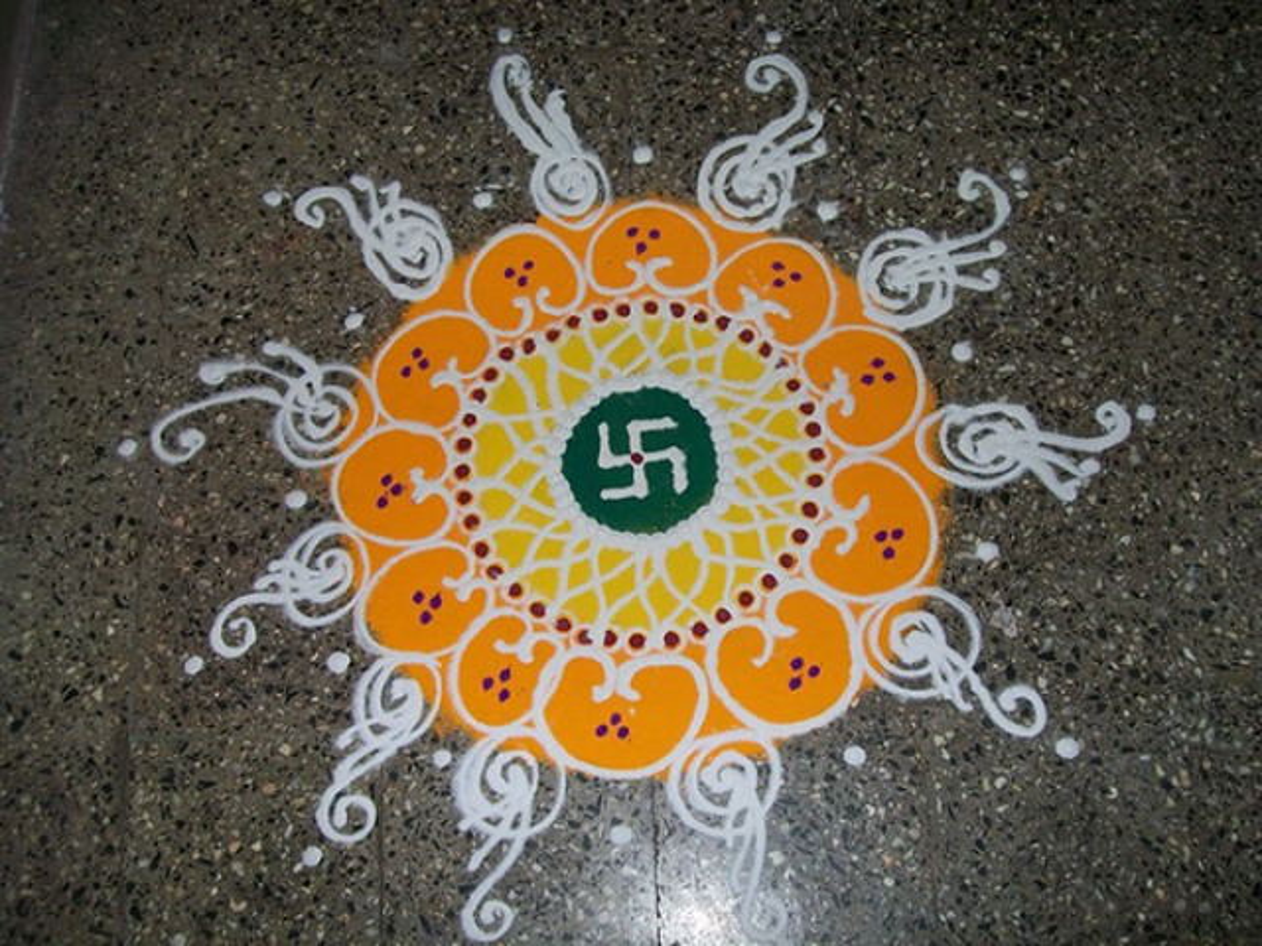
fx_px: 1312
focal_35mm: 36
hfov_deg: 51.4
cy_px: 473
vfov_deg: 39.7
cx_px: 631
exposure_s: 1/30
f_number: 2.7
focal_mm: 6
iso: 80
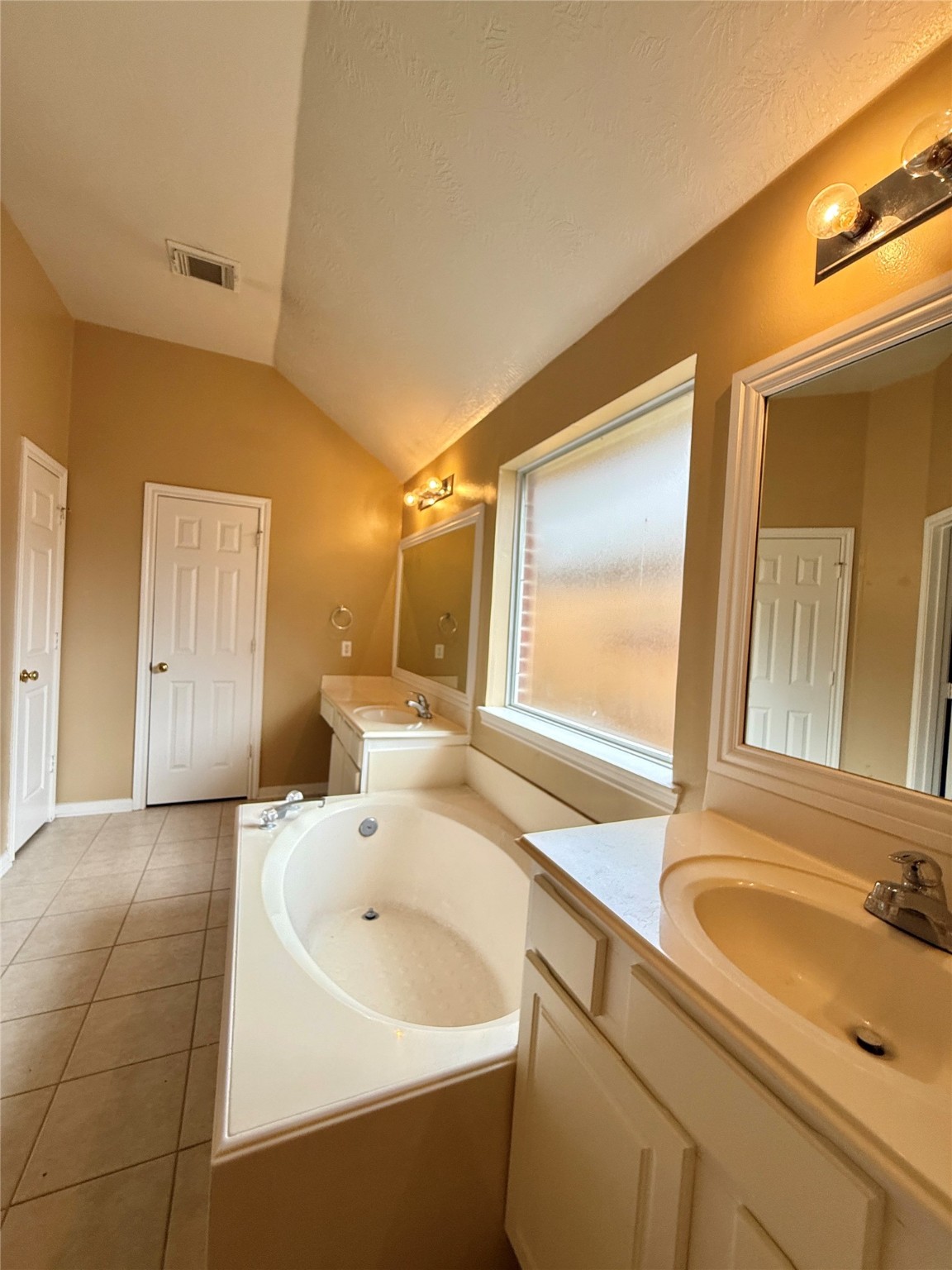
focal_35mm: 14
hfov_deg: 85.7
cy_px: 635
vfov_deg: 102.1
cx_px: 476
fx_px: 513
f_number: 2.2
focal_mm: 2.22
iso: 160
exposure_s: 1/120
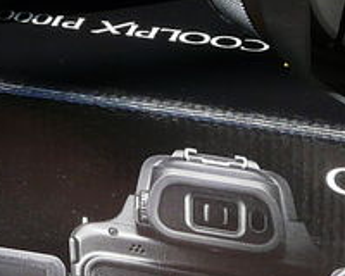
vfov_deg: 7.4
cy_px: 50
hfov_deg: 9.2
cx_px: 160
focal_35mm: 210
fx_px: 2144
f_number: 5
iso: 100
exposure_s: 1/200
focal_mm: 5.6
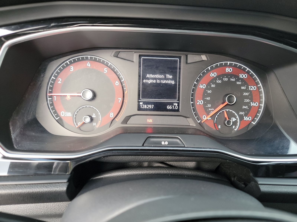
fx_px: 206
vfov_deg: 56.8
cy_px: 111
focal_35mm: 24
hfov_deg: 71.6
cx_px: 148
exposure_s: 1/60
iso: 490
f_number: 1.8
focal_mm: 6.7
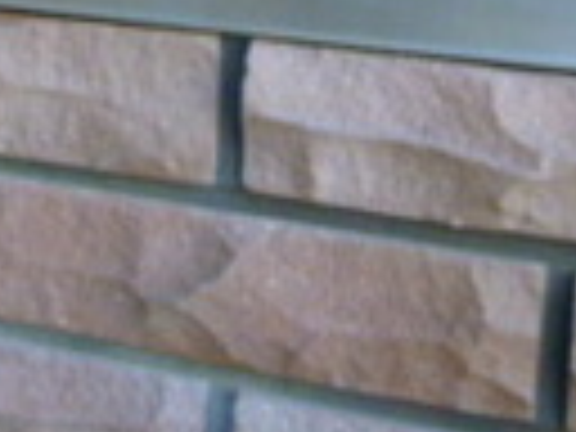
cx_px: -594
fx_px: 1947
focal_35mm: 117
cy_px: -198
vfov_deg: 12.1
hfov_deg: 14.0
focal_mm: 4.5
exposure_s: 1/30
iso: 250
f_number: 2.8
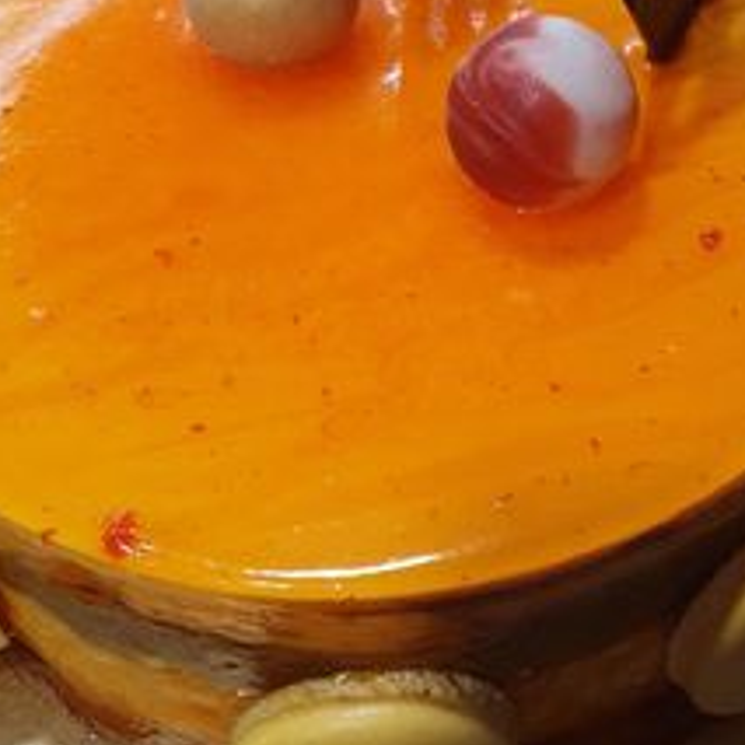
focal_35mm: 46
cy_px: 343
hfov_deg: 36.5
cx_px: 490
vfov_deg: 36.8
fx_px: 1120
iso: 125
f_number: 2.4
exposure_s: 1/100
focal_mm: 4.32
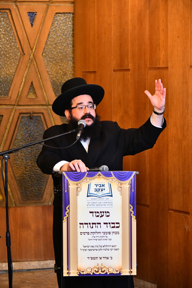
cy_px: 144
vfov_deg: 16.4
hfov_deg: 11.0
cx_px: 96
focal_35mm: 125
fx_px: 1000
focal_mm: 125
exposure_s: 1/125
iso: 4000
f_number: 5.6
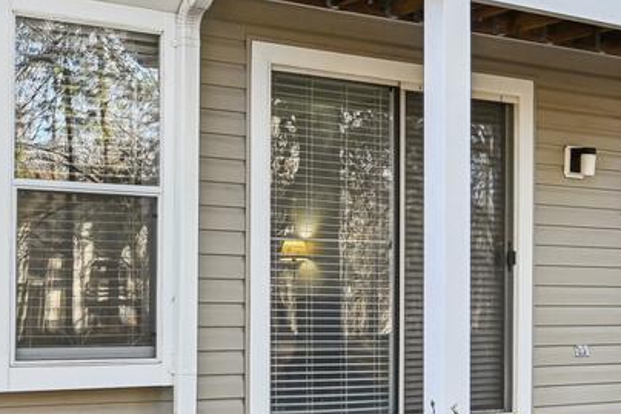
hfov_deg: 28.5
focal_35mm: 71
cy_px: 297
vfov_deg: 19.1
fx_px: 1224
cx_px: 324
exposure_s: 1/25
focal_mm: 14
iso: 100
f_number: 8
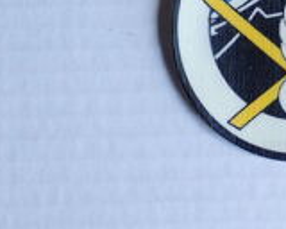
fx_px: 618
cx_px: 38
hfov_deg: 25.4
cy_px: -64
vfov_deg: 19.4
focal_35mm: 73
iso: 100
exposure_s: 1/30
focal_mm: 4.5
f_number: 3
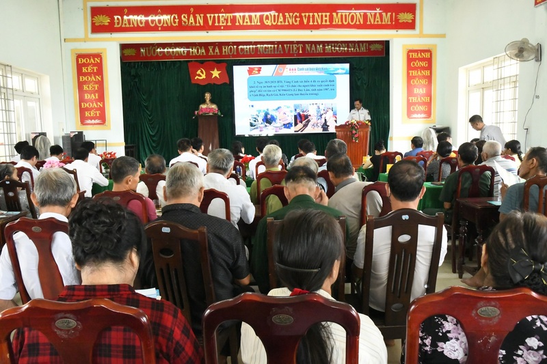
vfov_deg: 43.6
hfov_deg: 61.9
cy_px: 182
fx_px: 456
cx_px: 274
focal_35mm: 30
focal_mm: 30
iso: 25600
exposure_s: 1/125
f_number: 13
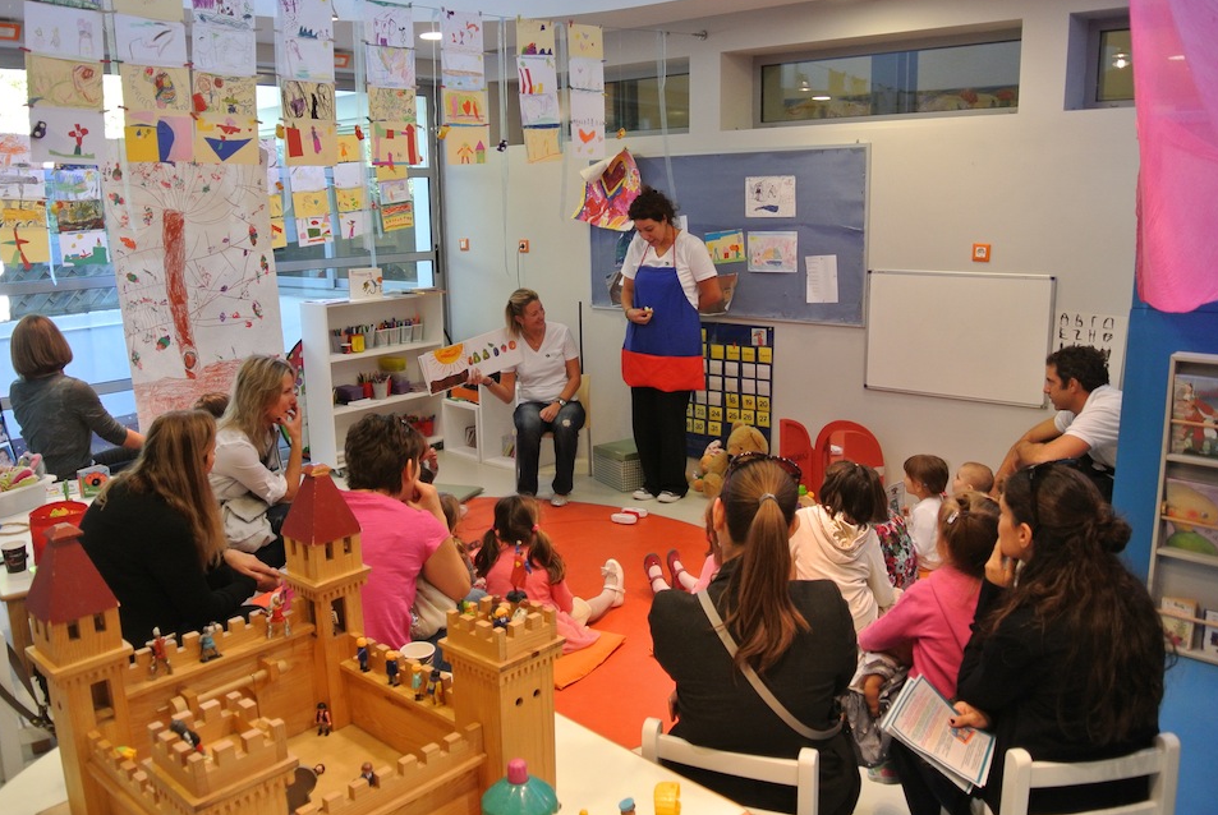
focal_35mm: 29
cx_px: 580
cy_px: 418
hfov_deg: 63.6
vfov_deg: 45.1
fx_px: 982
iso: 400
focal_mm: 10
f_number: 3.5
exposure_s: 1/60
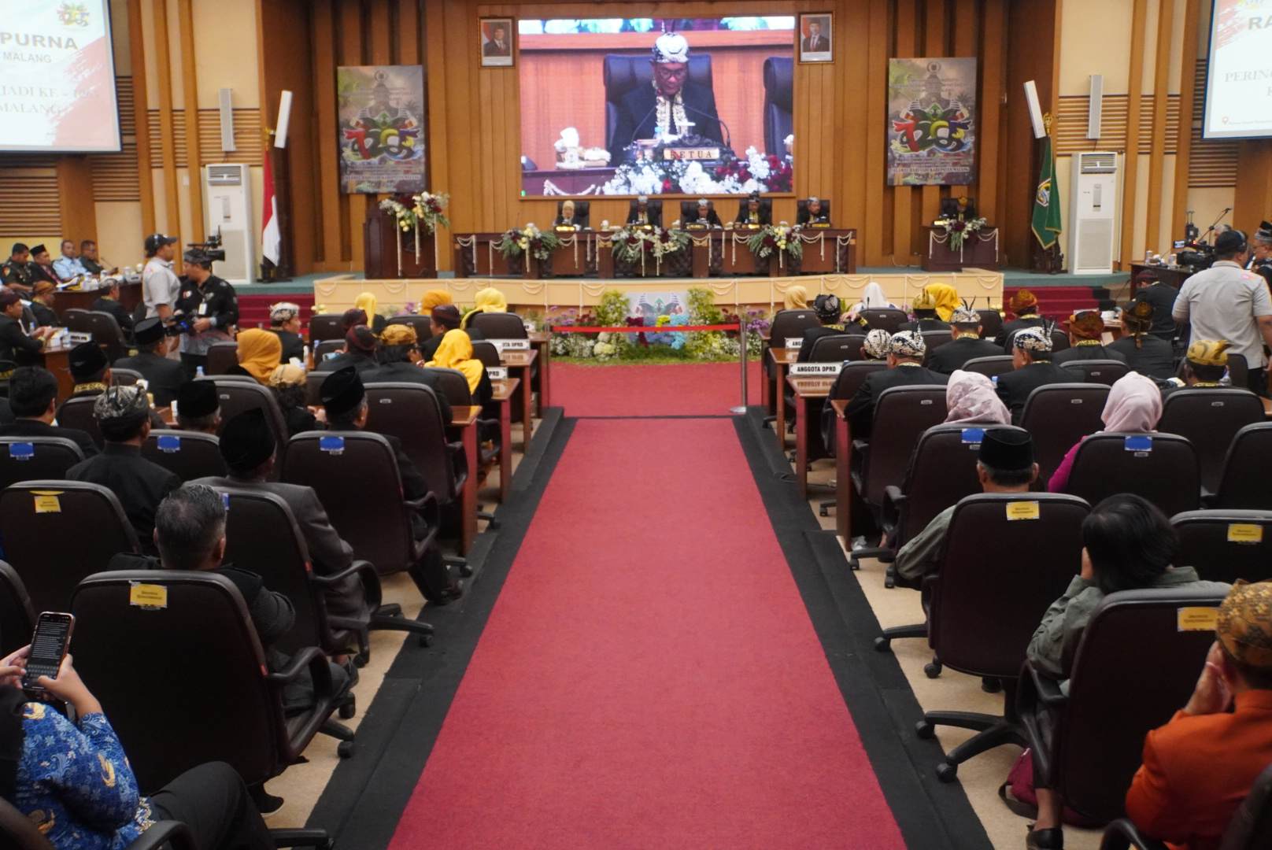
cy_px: 425
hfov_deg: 55.1
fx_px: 1220
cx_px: 636
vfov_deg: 38.4
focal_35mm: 34
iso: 5000
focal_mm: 23
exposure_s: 1/160
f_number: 3.5
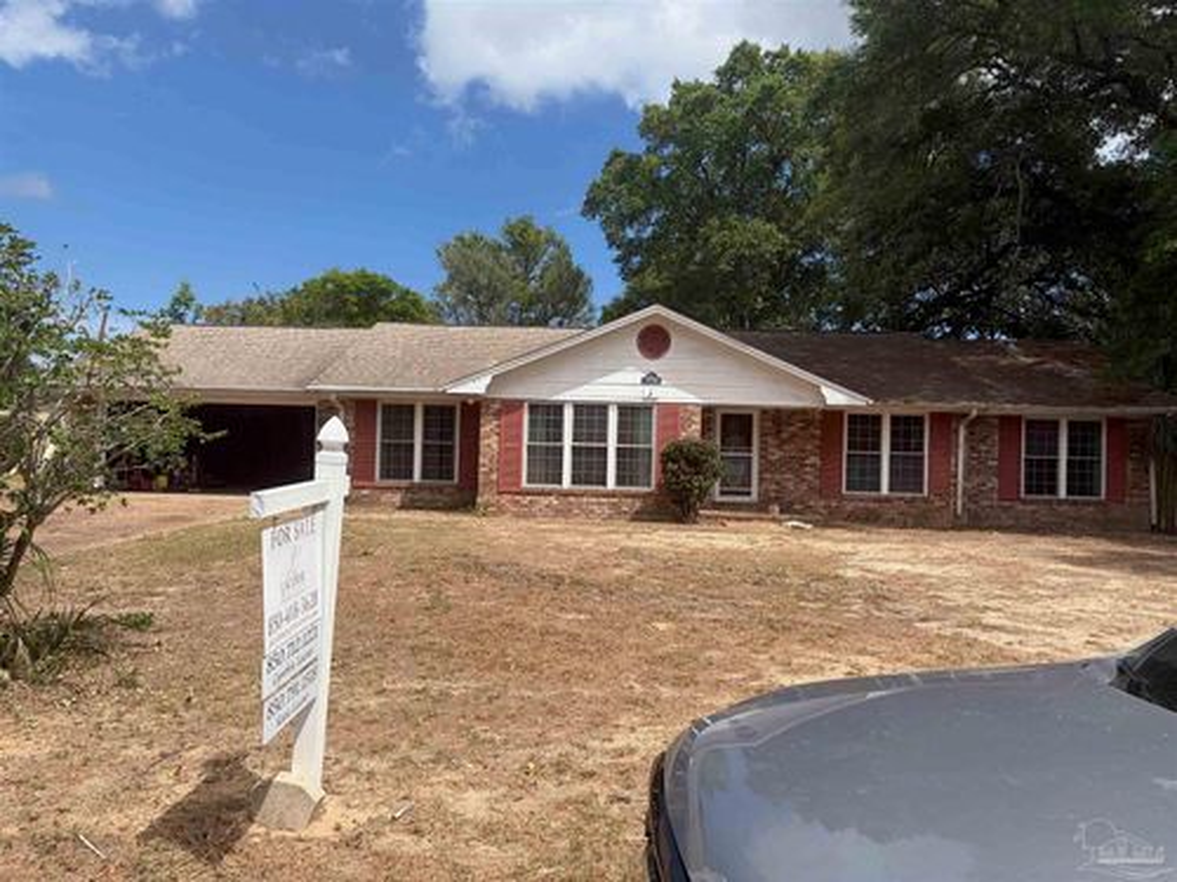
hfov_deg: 67.3
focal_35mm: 26
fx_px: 884
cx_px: 588
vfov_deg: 53.1
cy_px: 441
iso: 64
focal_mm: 5.96
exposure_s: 1/4950
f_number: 1.6
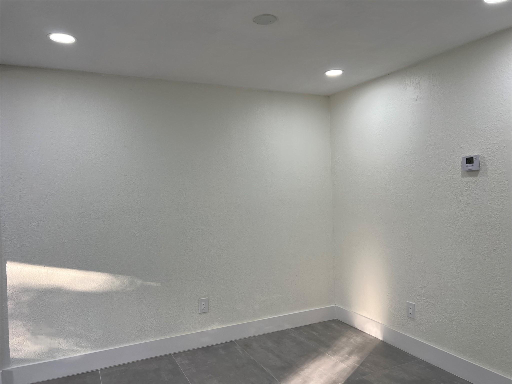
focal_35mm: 26
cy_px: 192
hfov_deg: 67.3
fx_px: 385
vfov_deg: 53.1
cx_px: 256
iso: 50
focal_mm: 5.7
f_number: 1.5
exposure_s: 1/163
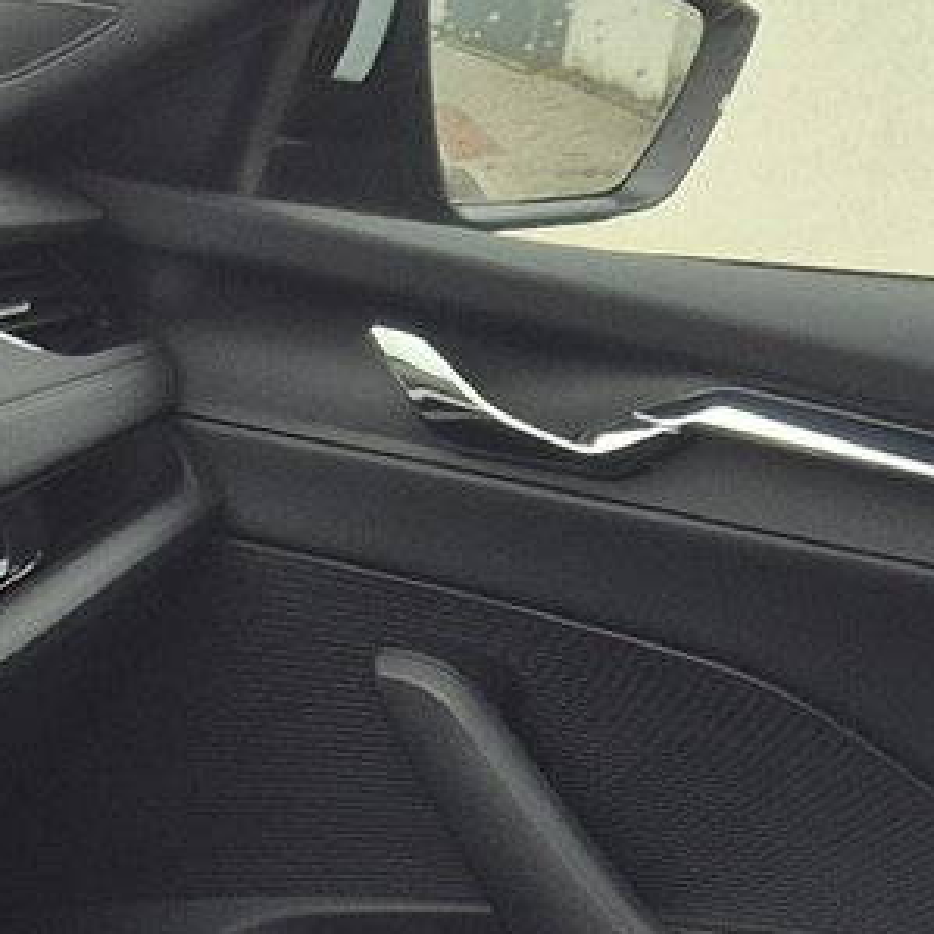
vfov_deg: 10.3
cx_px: -1762
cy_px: 1431
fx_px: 4976
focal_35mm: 163
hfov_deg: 9.0
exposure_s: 1/180
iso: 40
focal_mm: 5.4
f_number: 1.8
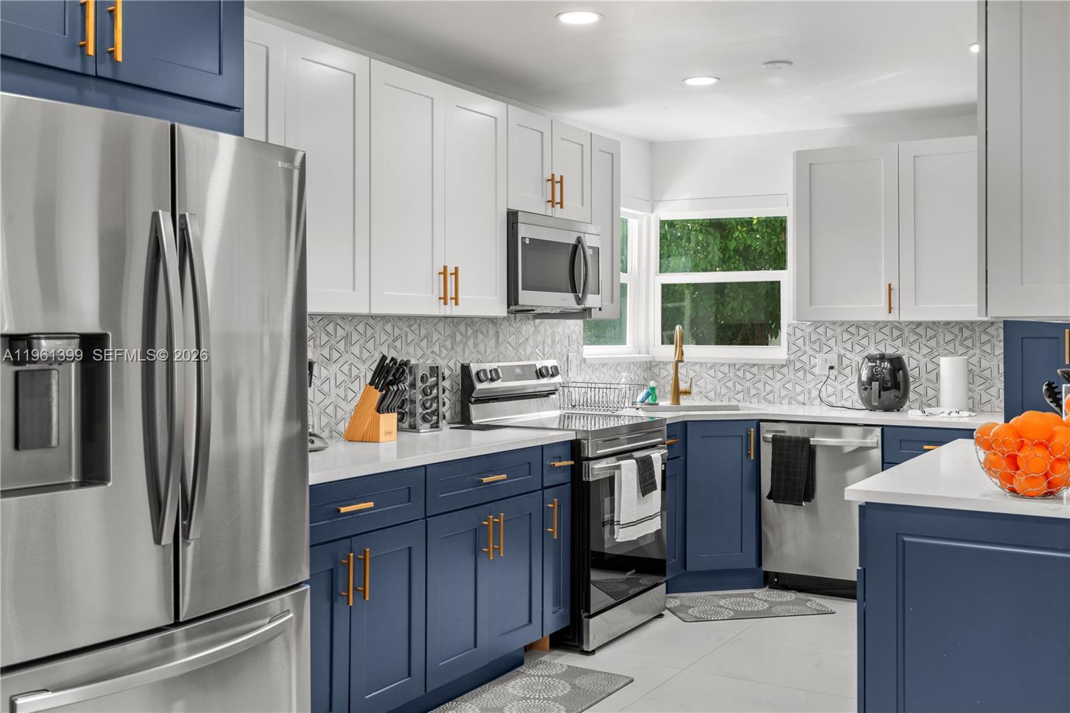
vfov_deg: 37.8
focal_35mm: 35
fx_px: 1040
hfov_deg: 54.4
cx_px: 535
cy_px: 356
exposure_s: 1/5
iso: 400
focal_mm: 35
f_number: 10
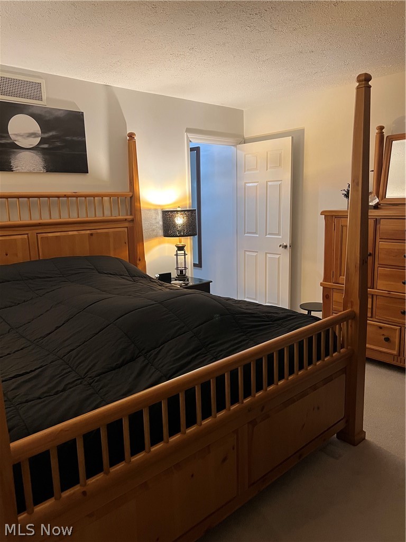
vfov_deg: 67.3
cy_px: 271
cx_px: 203
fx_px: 407
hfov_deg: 53.1
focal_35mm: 26
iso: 320
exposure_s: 1/60
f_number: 1.5
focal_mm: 5.7
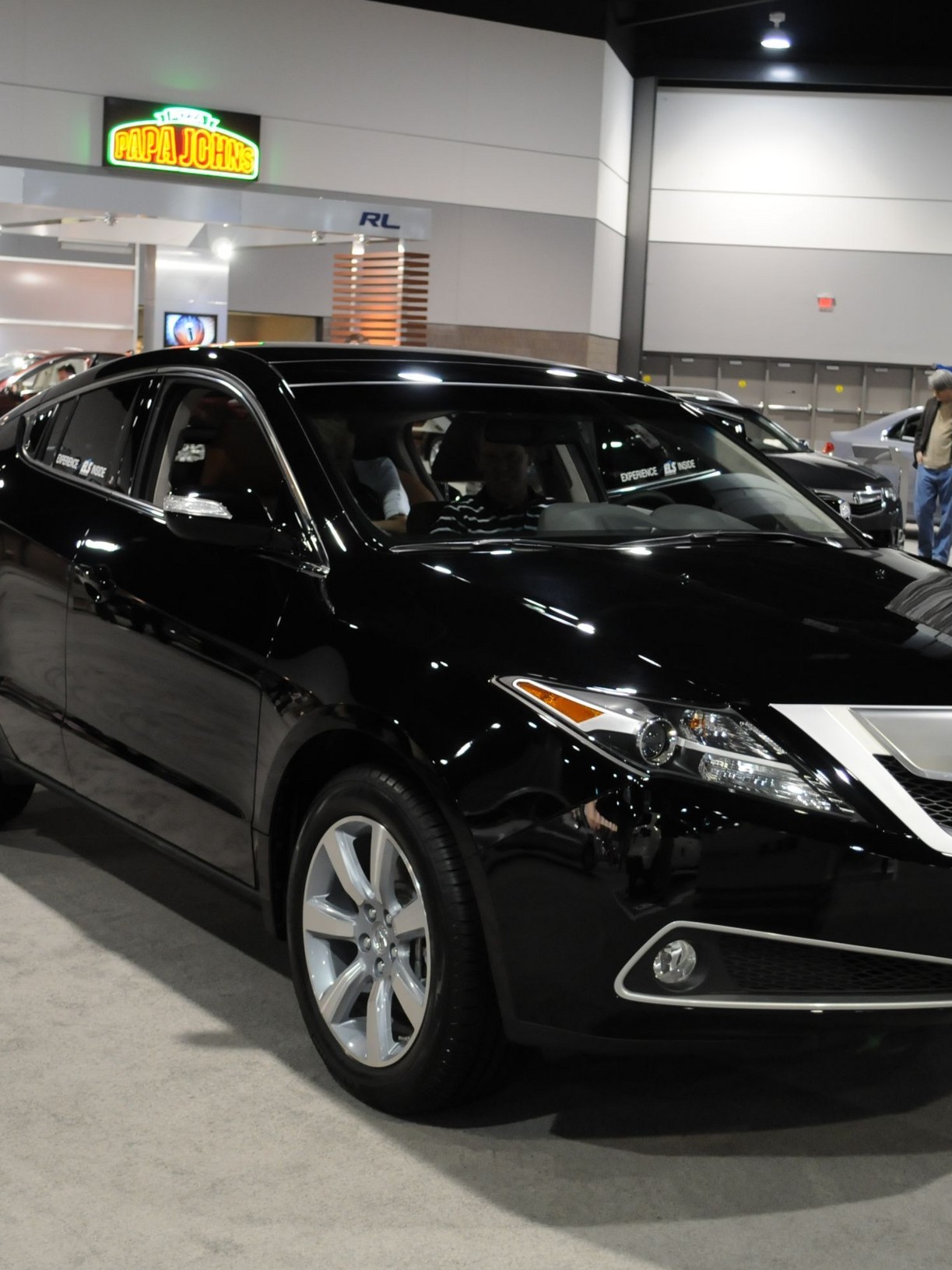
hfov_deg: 27.5
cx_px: 562
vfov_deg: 36.2
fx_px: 1944
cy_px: 635
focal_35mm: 53
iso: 800
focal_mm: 24
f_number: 4
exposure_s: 1/30
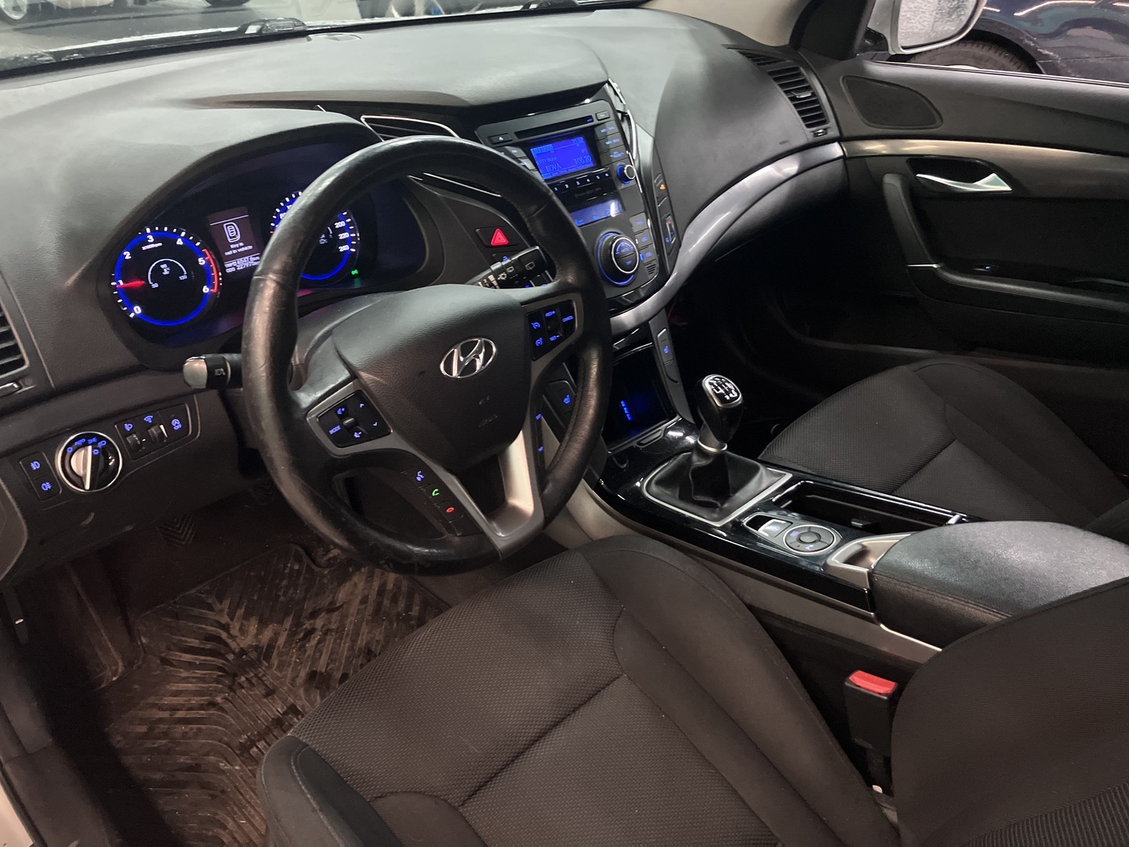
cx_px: 564
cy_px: 424
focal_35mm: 28
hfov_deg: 63.4
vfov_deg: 49.7
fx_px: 913
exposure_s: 1/50
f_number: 1.8
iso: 320
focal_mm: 3.99
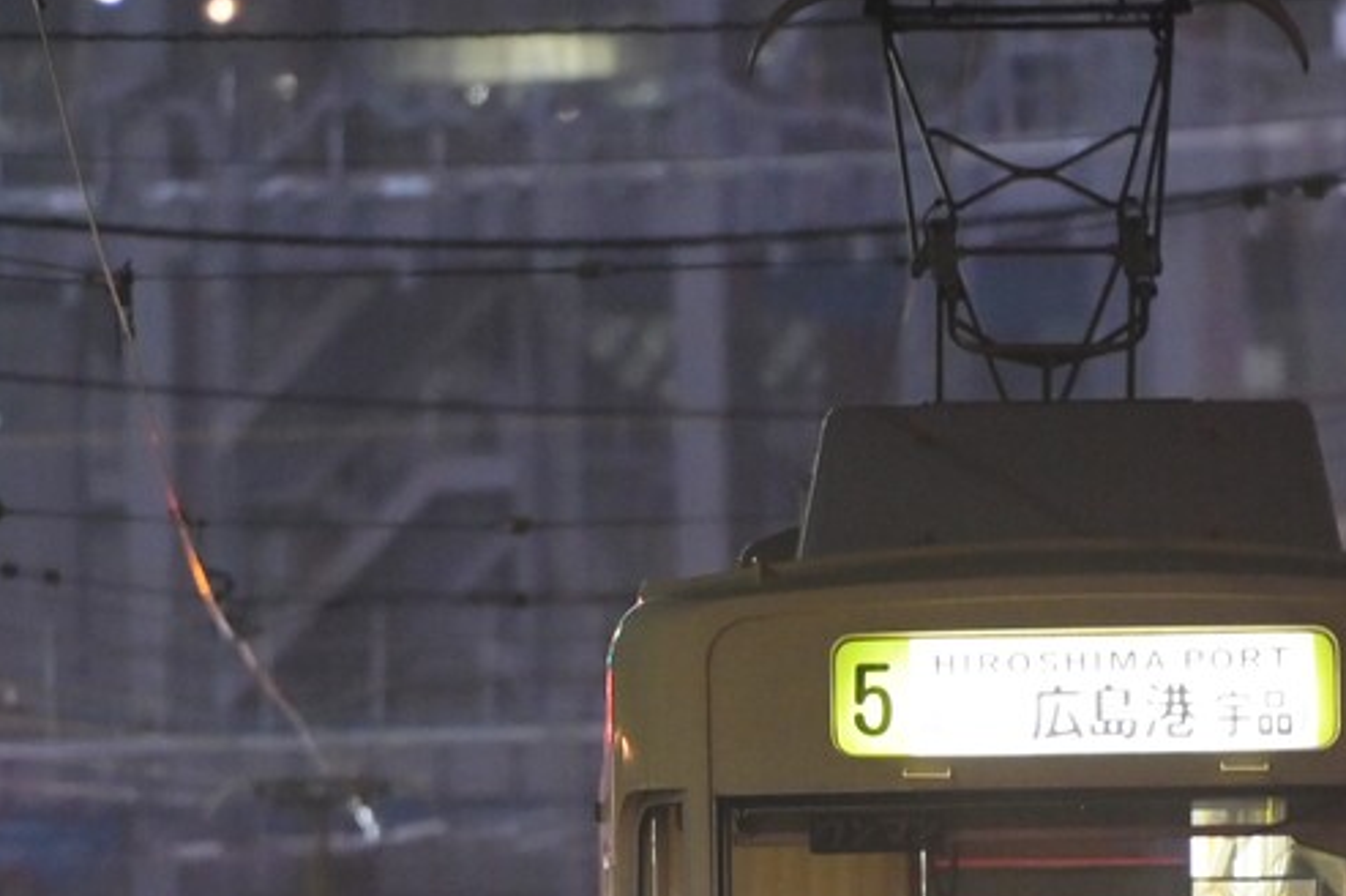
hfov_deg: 3.4
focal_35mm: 604
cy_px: 938
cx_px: 715
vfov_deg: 2.3
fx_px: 22567
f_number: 2.8
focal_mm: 200
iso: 2500
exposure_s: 1/125
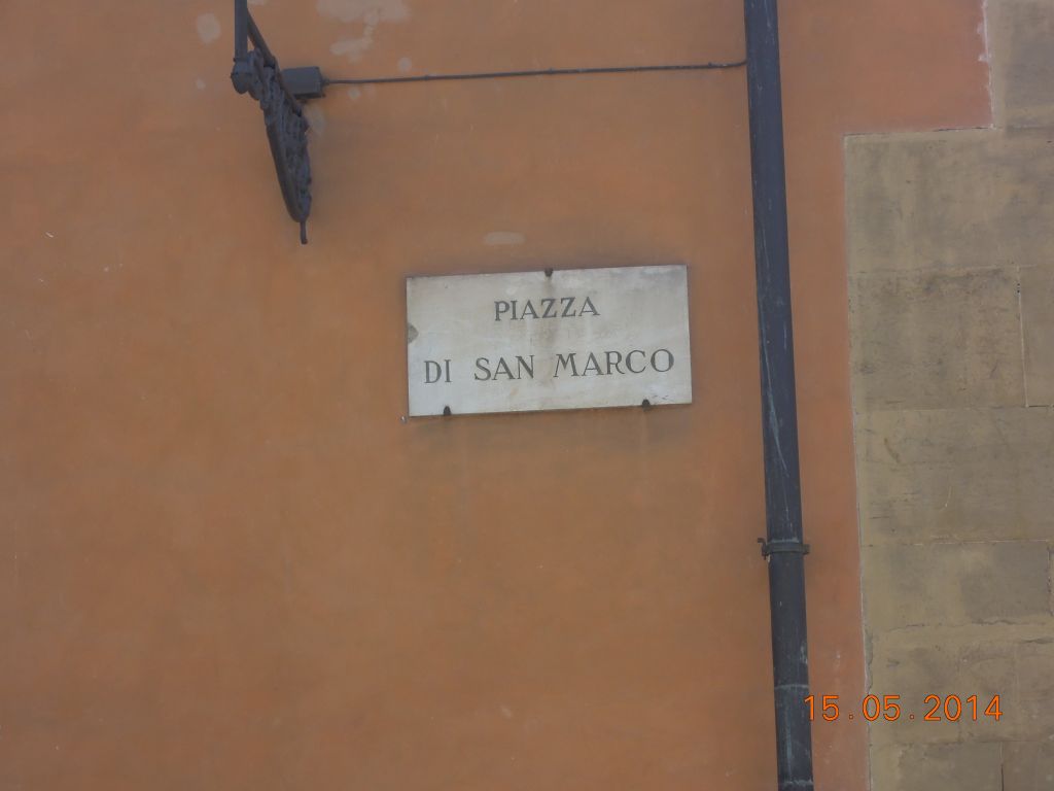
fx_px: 3045
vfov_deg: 14.8
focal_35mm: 100
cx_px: 527
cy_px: 396
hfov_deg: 19.6
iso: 160
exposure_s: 1/200
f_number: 5.5
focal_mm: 17.9
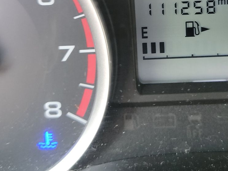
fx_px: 343
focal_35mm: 52
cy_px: 21
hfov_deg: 36.2
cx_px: 162
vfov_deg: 27.2
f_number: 1.8
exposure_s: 1/59
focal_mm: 6.7
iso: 643
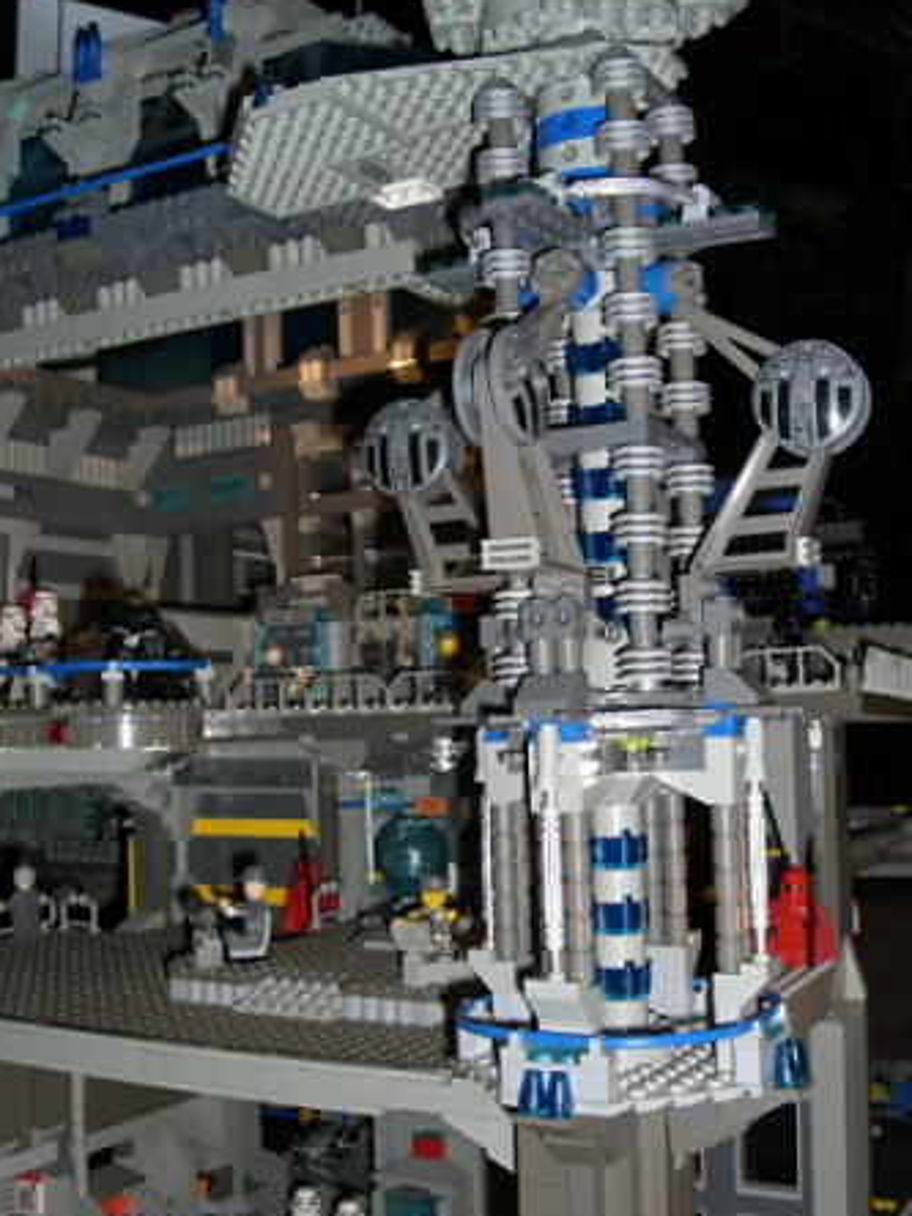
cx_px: 471
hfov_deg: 36.0
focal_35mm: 40
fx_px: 1405
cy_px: 604
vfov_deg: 46.8
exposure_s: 1/60
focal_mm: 7.9
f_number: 4
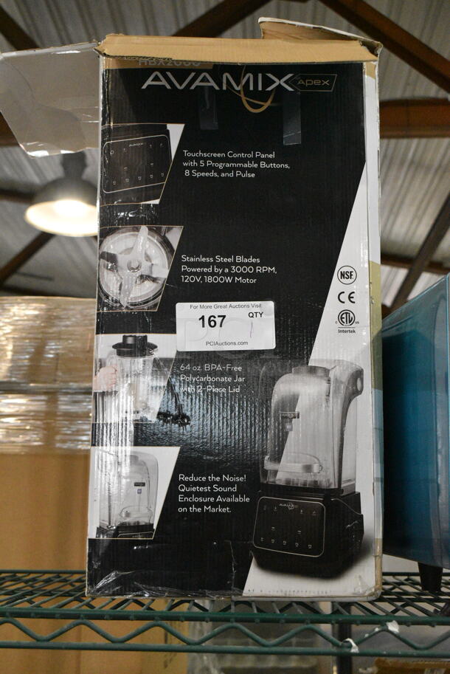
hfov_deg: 28.1
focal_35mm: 48
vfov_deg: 41.1
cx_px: 225
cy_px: 337
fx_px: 899
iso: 6400
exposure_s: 1/500
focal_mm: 32
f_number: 7.1
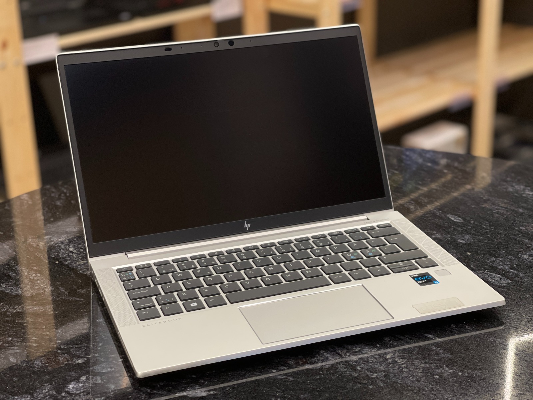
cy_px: 200
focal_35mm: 64
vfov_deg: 22.9
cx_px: 266
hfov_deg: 30.3
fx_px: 985
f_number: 2.2
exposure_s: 1/78
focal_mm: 7.5
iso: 250
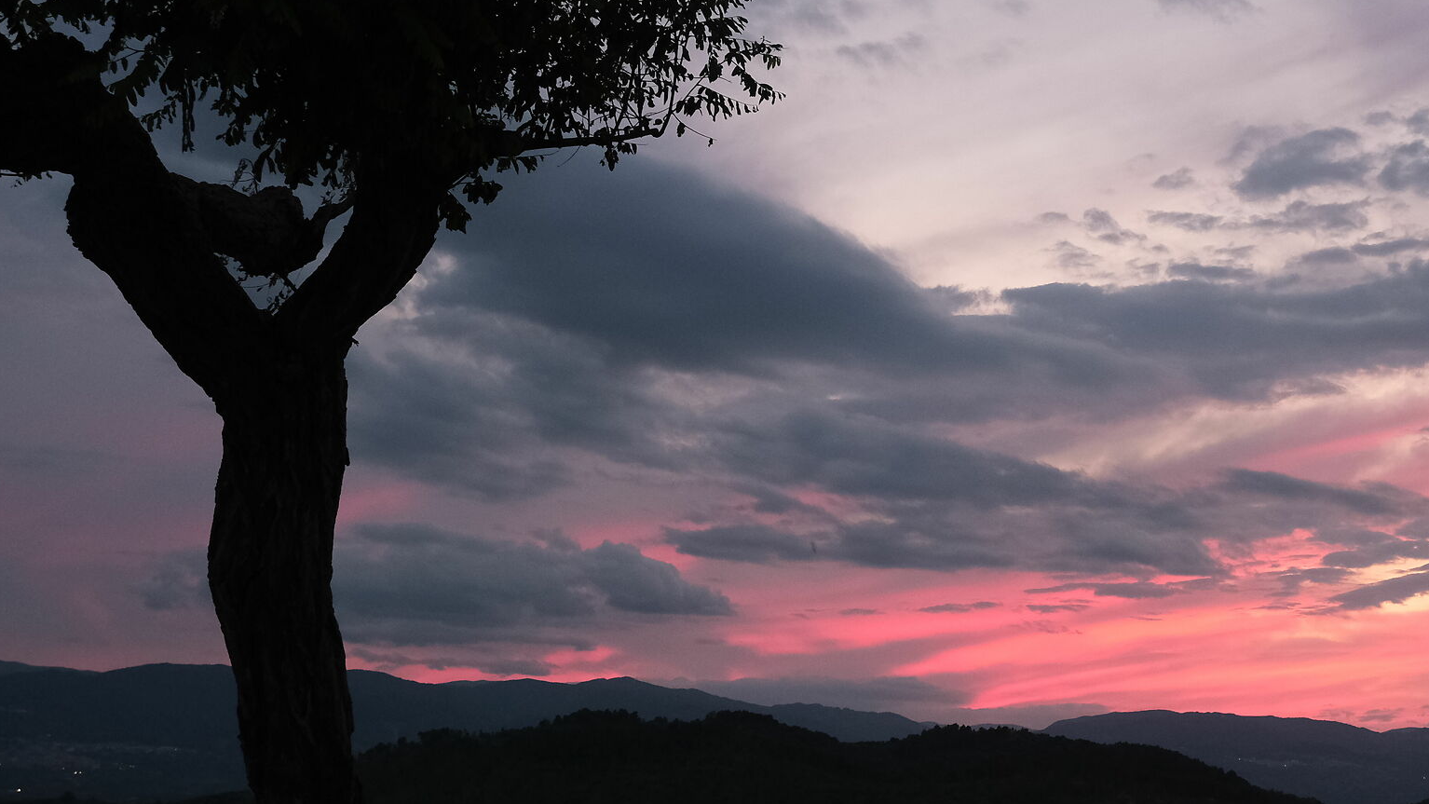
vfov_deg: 20.4
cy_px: 413
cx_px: 988
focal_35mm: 59
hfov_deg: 35.0
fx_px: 2236
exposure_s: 1/38
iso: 1600
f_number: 6.4
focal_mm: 24.2
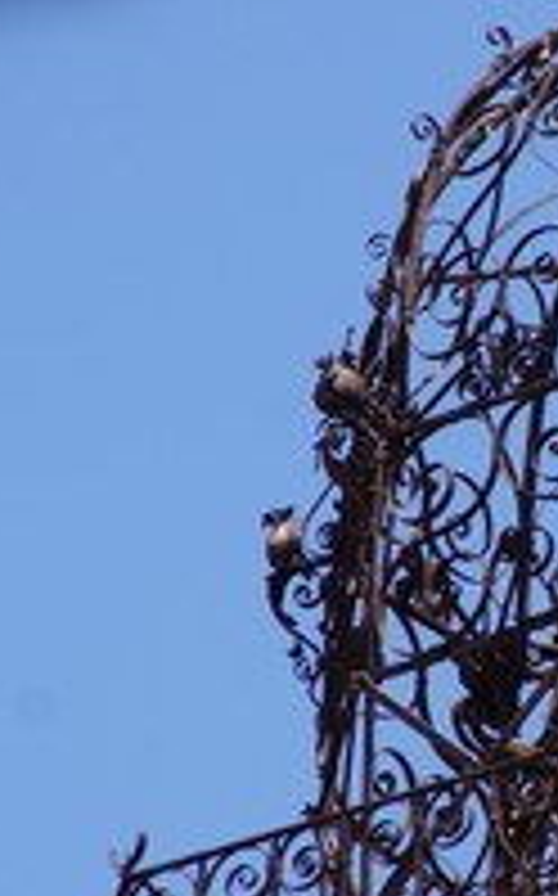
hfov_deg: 1.9
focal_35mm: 706
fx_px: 17216
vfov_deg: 3.0
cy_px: 538
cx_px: 675
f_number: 6.3
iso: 100
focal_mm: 200
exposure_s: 1/320
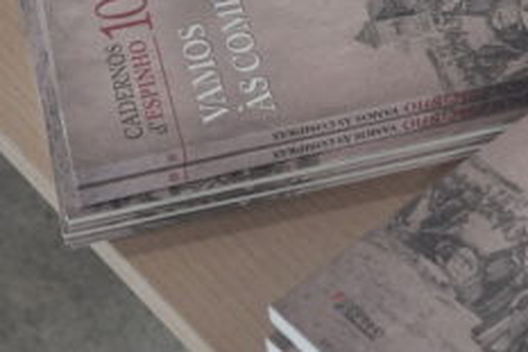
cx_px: 381
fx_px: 1304
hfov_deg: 22.7
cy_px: 30
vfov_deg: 15.2
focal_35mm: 89
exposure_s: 1/60
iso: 1250
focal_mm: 18
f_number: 4
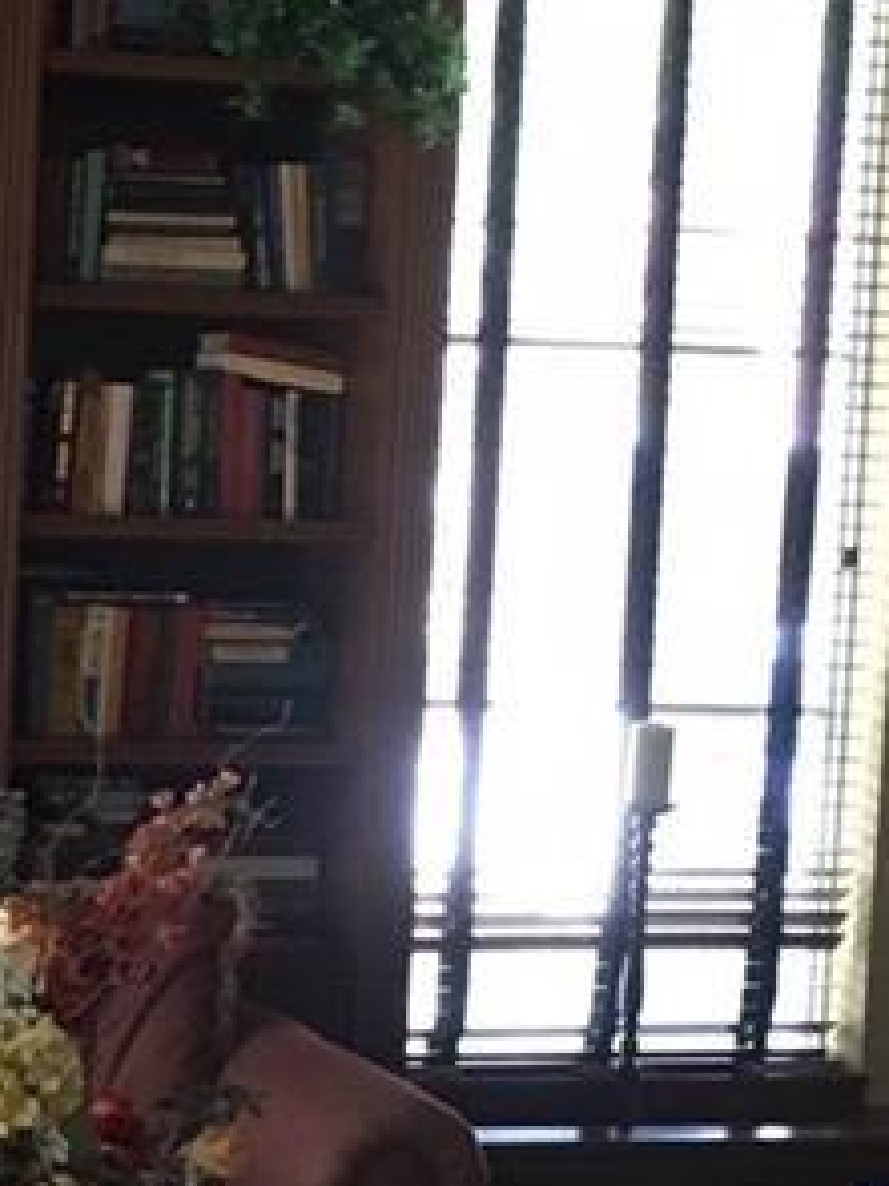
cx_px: -278
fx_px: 4044
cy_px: 925
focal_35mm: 118
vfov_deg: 16.6
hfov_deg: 12.2
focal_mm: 4.15
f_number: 2.2
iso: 125
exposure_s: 1/30
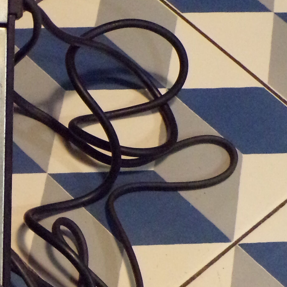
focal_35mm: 110
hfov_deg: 15.3
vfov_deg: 15.7
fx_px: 1032
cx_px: -54
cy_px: 242
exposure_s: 1/13
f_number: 3.3
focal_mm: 6.6
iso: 800
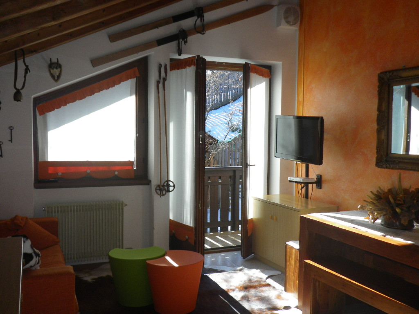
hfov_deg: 52.6
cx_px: 210
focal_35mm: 35
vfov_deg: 40.7
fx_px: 424
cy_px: 157
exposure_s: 1/160
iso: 80
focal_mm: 6.2
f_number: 3.8
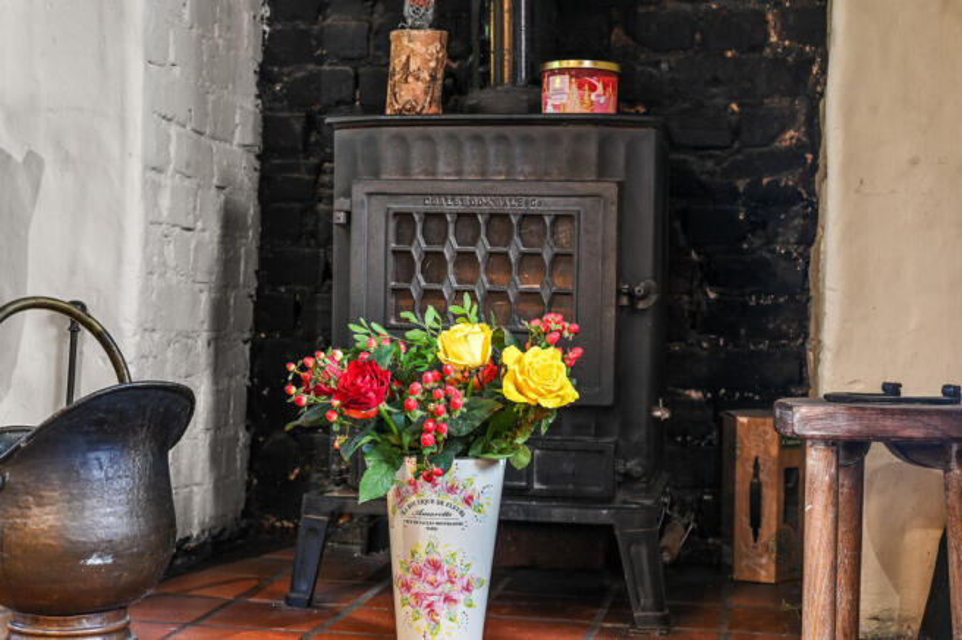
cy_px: 320
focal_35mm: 50
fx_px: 1335
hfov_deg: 39.6
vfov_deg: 26.9
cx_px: 481
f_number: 8
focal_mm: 50
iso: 400
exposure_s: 1/3
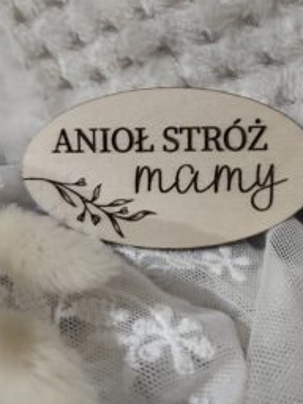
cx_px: 166
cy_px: 156
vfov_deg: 50.9
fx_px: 420
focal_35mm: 36
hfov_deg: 39.6
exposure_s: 1/50
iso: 619
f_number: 1.8
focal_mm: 5.56
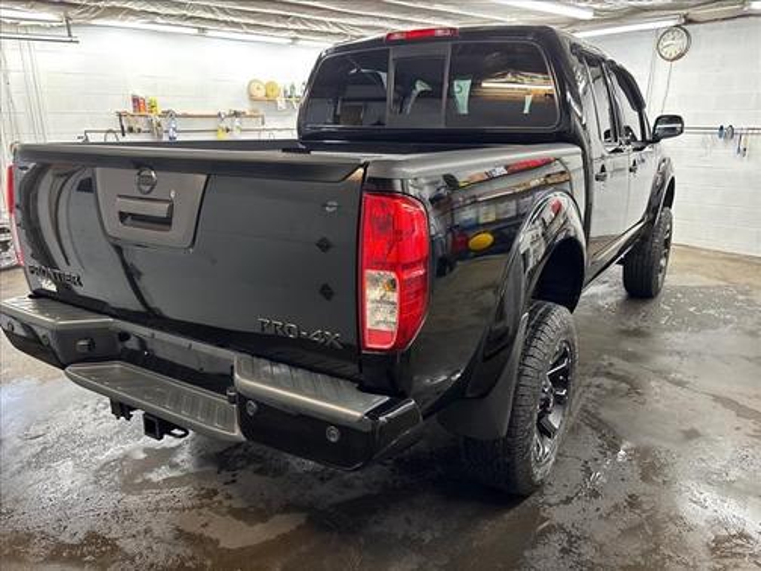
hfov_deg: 67.3
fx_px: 572
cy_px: 286
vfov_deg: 53.1
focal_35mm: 26
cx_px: 380
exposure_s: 1/60
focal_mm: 5.96
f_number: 1.6
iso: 320
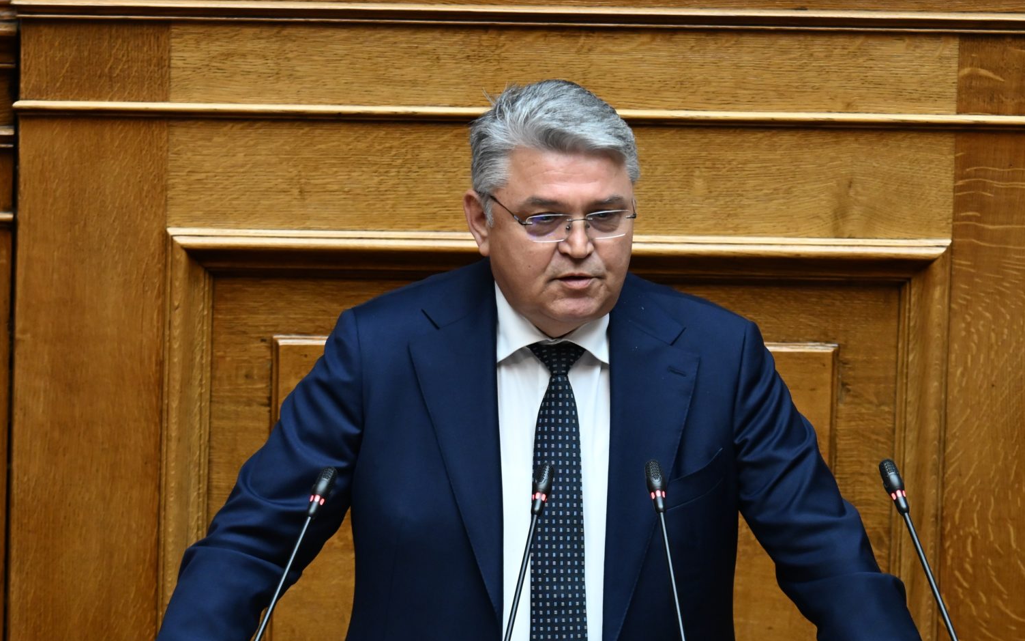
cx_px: 569
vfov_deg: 2.7
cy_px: 458
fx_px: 13575
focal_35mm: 486
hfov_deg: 4.3
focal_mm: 350
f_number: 6
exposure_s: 1/250
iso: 3200
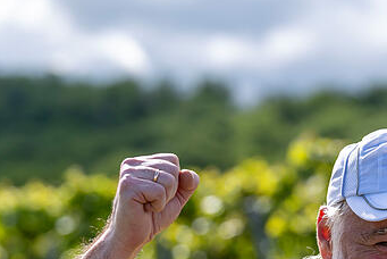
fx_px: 3486
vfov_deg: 4.2
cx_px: 402
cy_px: 342
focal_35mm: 324
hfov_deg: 6.3
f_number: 4
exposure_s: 1/640
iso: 100
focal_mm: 118
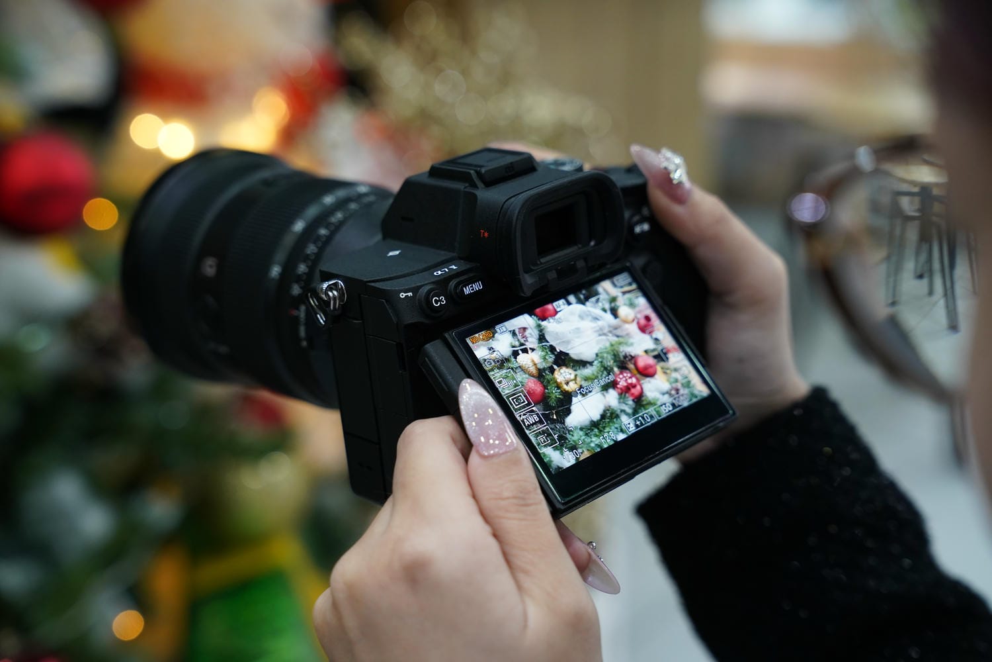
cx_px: 496
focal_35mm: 55
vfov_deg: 24.4
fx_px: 1526
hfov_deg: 36.0
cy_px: 331
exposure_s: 1/80
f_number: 4.5
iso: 2000
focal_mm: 55.4
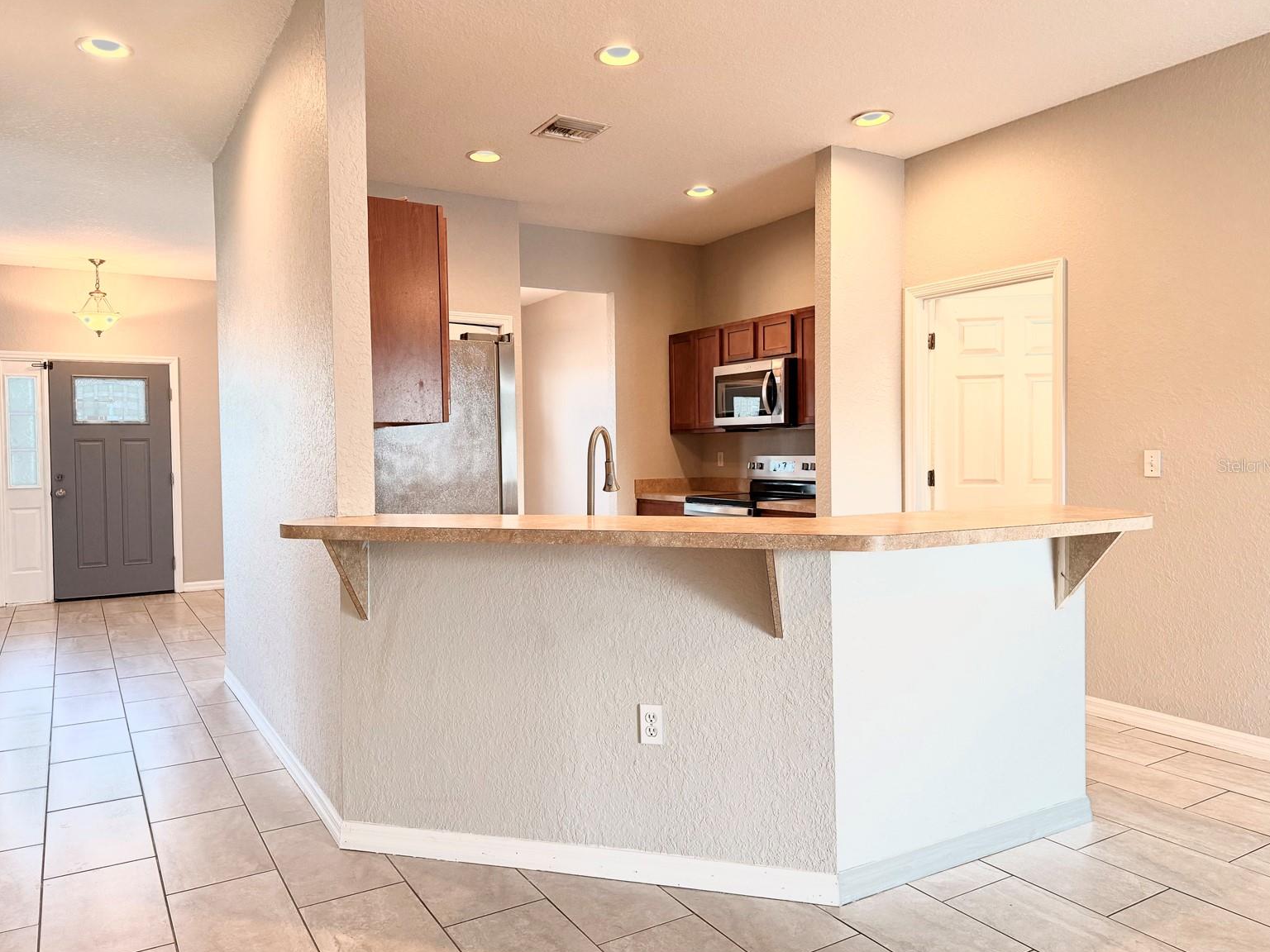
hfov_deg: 69.4
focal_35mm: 25
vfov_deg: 54.9
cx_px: 634
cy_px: 465
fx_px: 917
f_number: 1.78
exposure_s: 1/148
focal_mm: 6.76
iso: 200
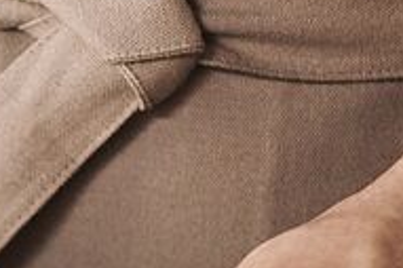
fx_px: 2695
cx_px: -330
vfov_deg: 5.7
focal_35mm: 241
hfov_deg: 8.2
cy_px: 308
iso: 800
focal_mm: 35
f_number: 3.2
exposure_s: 1/100
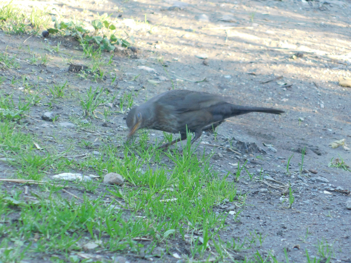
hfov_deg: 2.2
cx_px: 176
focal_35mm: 914
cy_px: 132
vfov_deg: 1.6
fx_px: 9268
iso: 400
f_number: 6.5
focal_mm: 160
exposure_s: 1/60
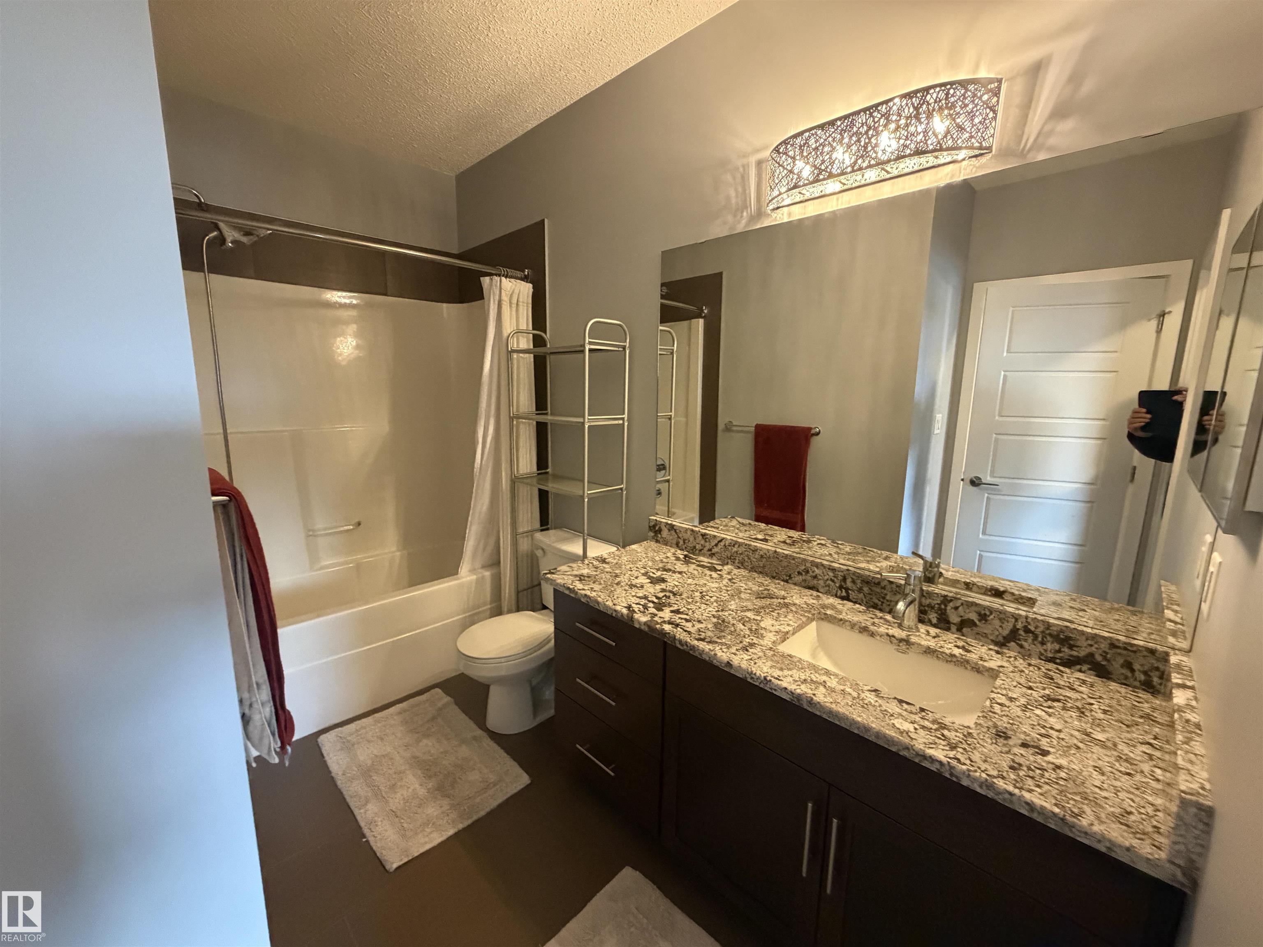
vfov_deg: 85.7
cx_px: 632
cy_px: 474
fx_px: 511
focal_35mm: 14
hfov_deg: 102.1
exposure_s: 1/60
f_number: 2.2
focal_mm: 2.22
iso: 800
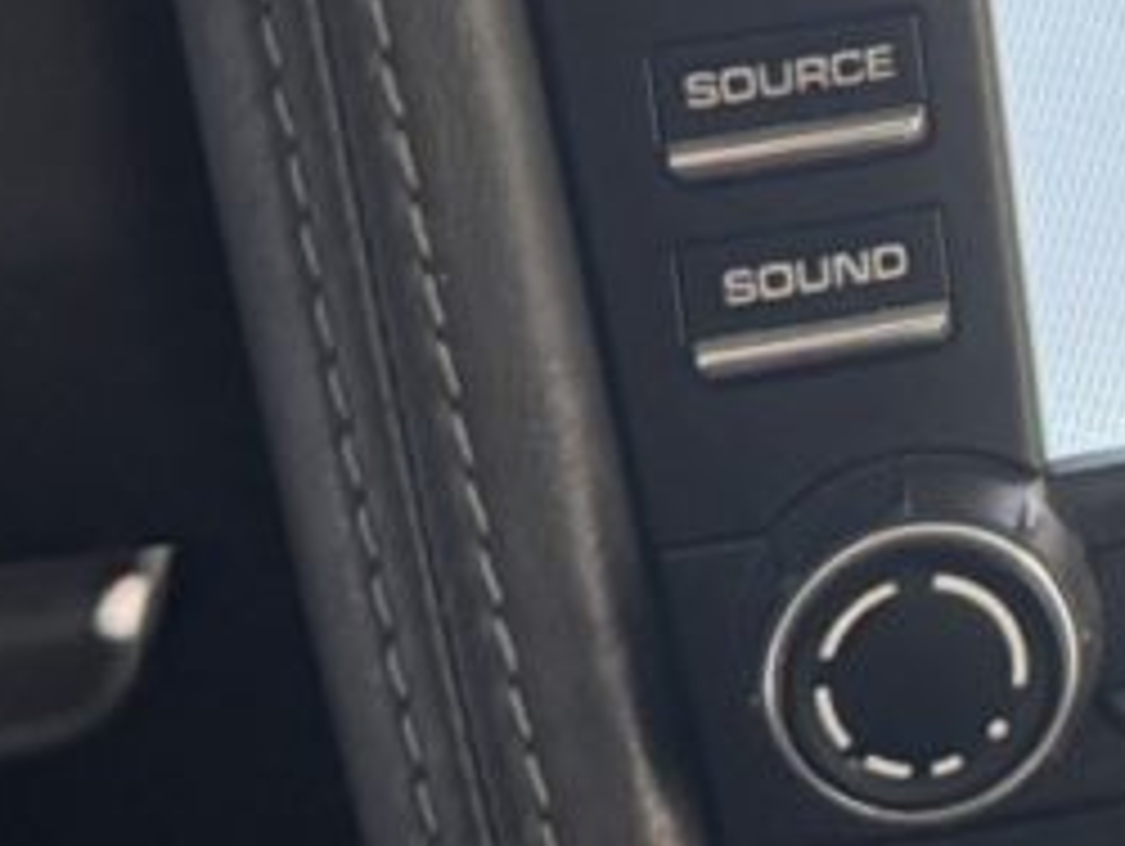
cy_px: -508
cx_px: 1984
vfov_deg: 12.2
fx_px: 3741
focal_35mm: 115
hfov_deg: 15.0
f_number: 1.78
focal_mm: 6.76
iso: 400
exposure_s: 1/60
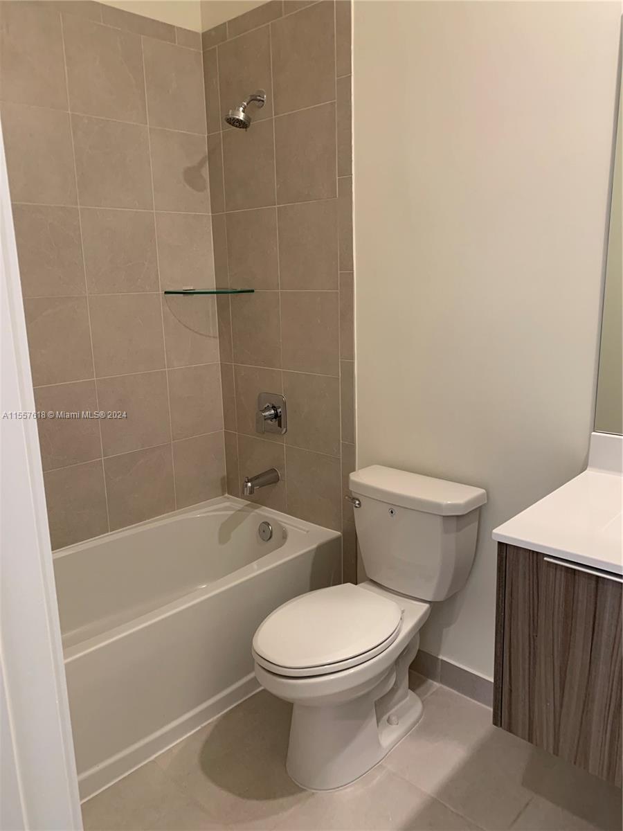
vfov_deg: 67.3
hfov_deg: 53.1
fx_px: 624
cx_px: 312
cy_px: 416
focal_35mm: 26
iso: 160
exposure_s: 1/60
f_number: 1.8
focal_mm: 4.25
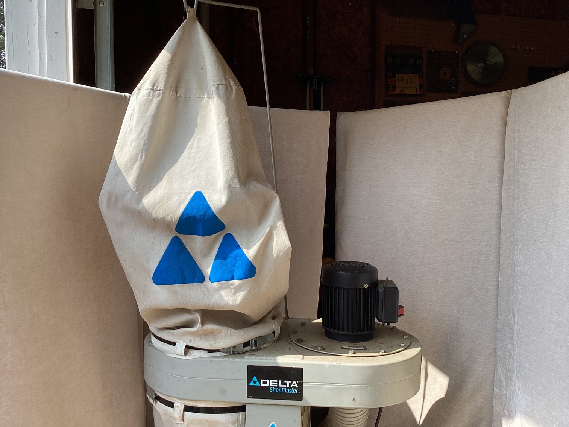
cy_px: 214
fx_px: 510
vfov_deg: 45.4
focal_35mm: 31
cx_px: 284
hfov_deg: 58.3
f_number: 2.4
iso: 25
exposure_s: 1/390
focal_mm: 3.3
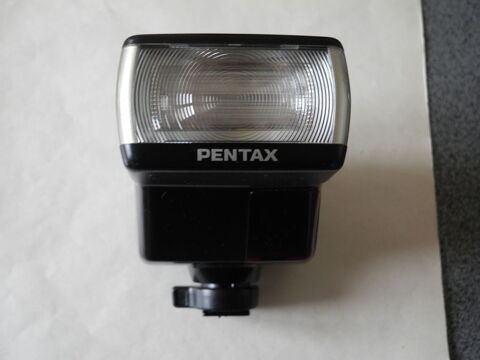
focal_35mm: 41
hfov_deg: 45.8
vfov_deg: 35.1
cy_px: 180
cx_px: 240
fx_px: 569
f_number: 3.2
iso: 400
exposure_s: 1/11.7
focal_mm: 8.8
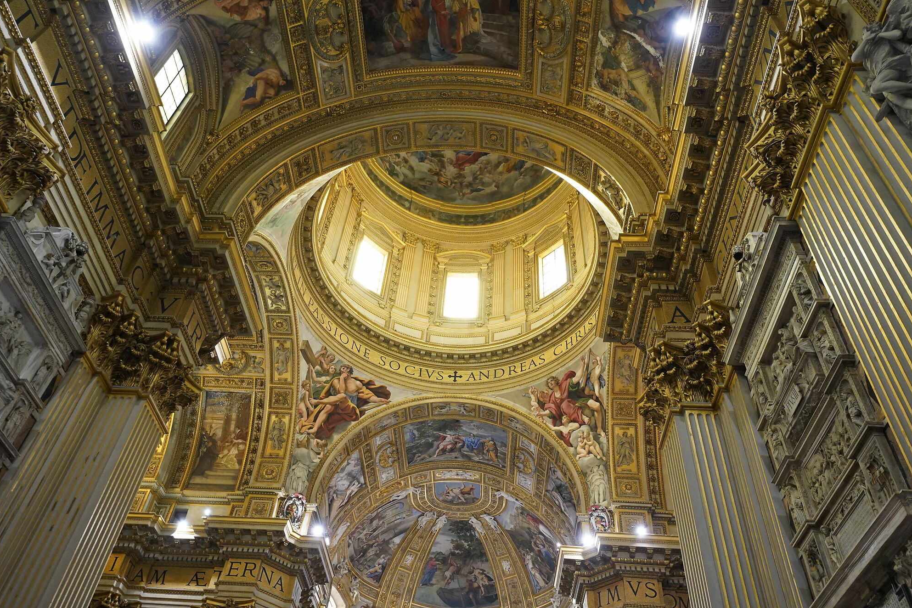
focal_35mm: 29
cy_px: 330
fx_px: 735
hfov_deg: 63.6
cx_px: 436
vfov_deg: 44.9
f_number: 4
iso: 4000
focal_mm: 24
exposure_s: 1/160
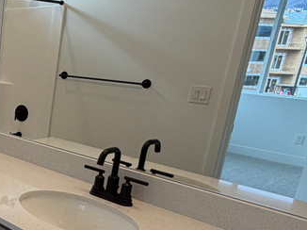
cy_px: 147
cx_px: -84
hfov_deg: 32.9
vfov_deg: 32.6
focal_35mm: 44
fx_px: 390
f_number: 2.2
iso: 64
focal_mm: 2.22
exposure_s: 1/120
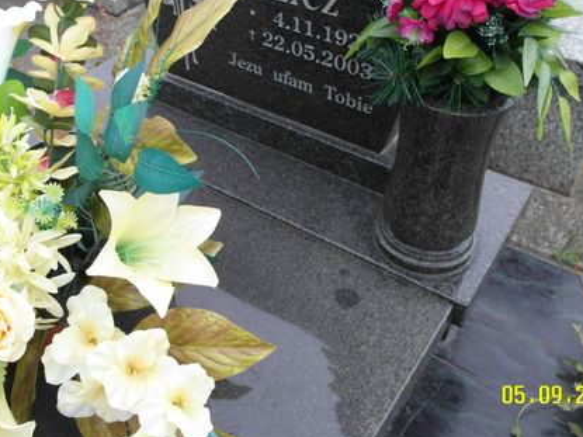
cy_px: 129
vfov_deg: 38.0
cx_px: 237
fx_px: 623
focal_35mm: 37
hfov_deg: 49.9
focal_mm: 5.2
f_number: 3.4
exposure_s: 1/125
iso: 80
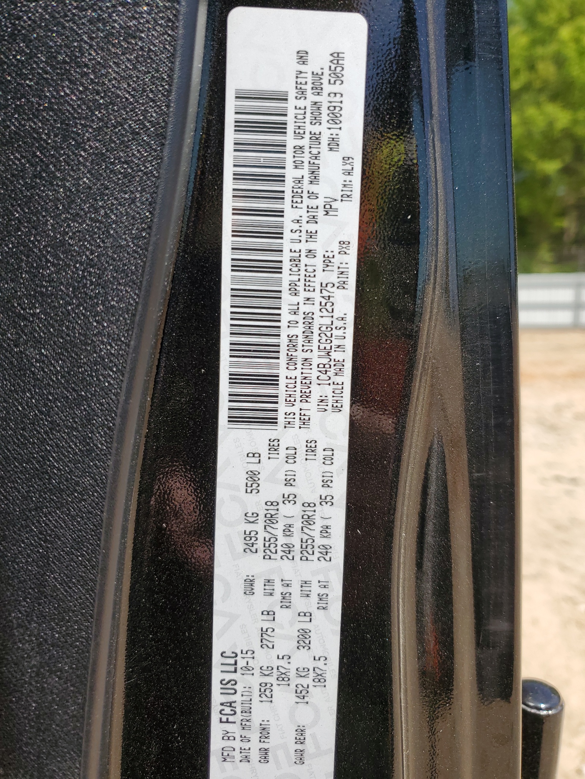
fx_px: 586
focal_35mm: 26
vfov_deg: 67.3
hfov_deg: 53.1
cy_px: 390
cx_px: 292
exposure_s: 1/2500
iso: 50
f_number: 1.5
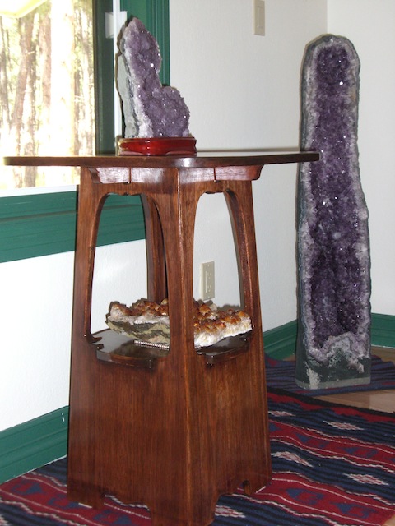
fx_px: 837
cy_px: 263
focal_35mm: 55
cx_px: 198
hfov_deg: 26.6
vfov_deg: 34.9
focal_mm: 9
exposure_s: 1/60
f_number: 3.3
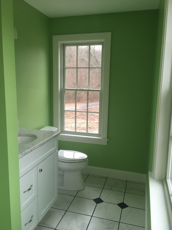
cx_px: 86
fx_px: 192
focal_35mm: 29
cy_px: 115
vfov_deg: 61.7
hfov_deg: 48.2
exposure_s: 1/30
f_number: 2.2
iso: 80
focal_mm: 4.15
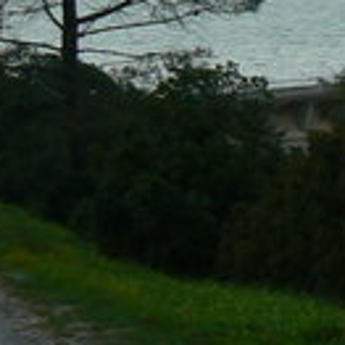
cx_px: 740
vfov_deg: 8.9
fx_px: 2199
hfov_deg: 8.4
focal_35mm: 195
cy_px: 11
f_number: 5.6
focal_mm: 6
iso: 80
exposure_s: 1/200
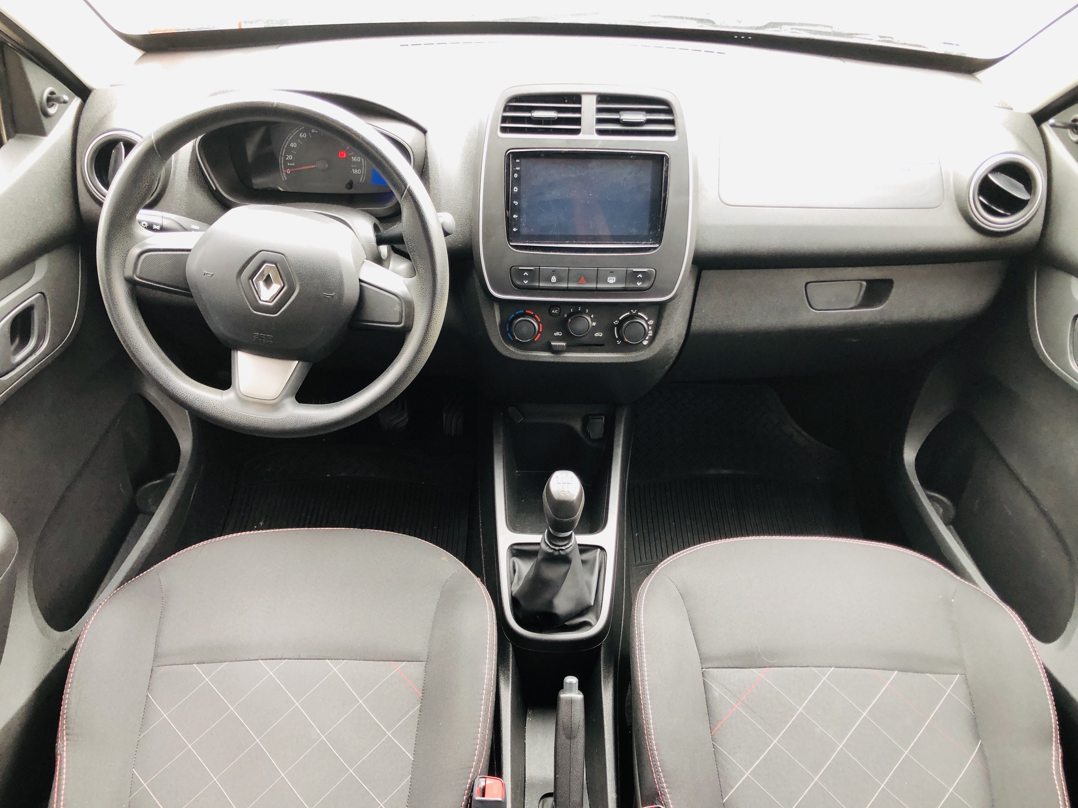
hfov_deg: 63.4
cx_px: 539
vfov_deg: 49.7
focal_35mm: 28
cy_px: 404
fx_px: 872
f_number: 1.8
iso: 40
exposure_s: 1/20
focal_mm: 3.99
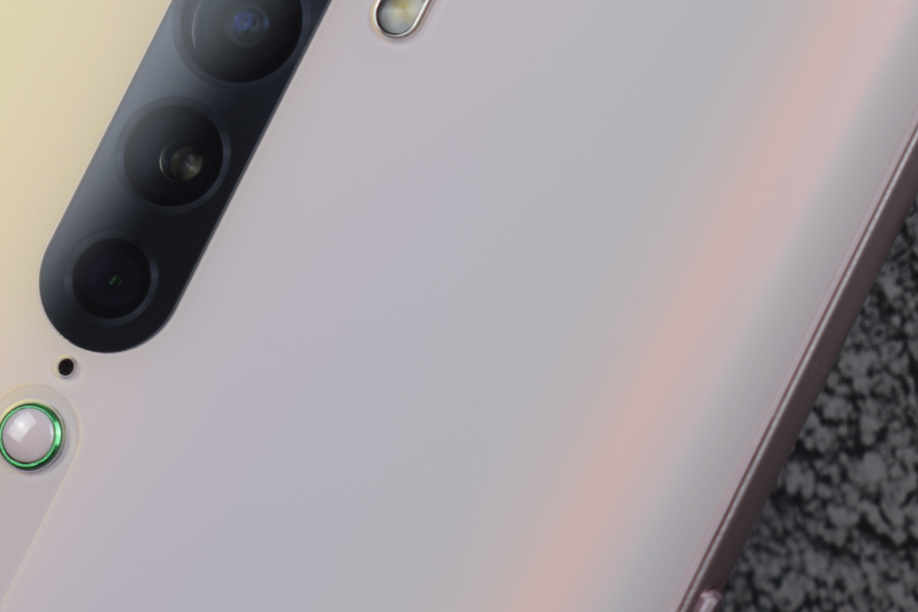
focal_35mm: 207
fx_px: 5278
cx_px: 246
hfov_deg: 9.9
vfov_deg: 6.6
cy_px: 18
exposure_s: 1/25
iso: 100
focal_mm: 52
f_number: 5.6
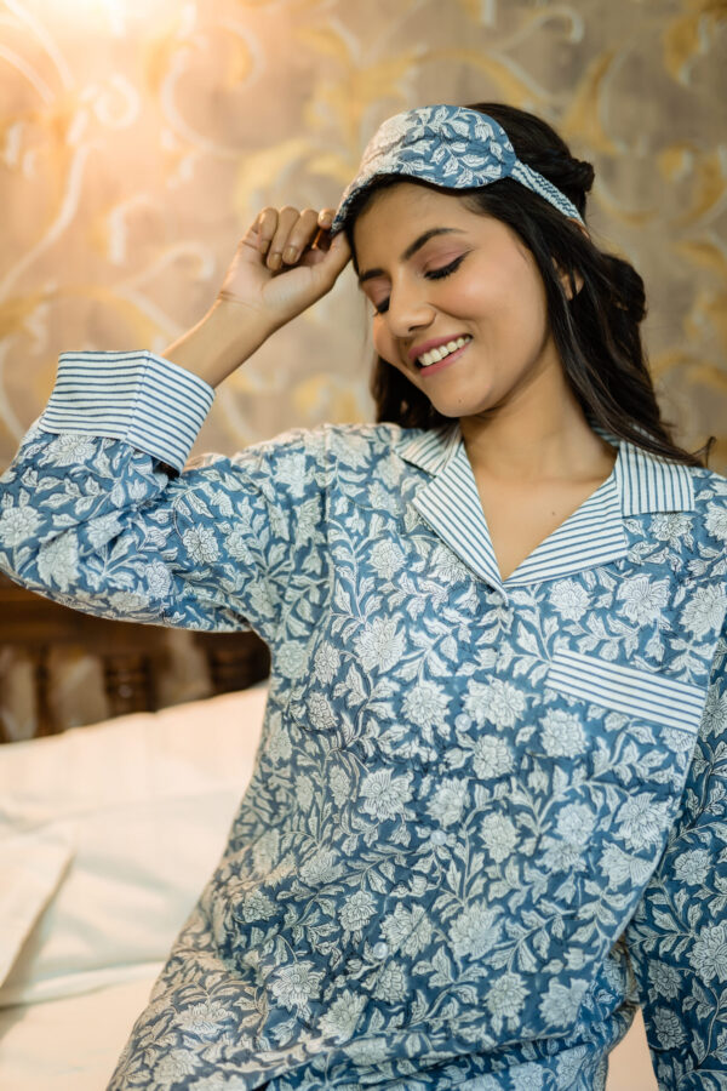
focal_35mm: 35
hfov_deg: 37.9
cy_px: 546
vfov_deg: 54.4
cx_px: 364
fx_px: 1060
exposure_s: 1/125
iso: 500
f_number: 1.4
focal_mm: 35
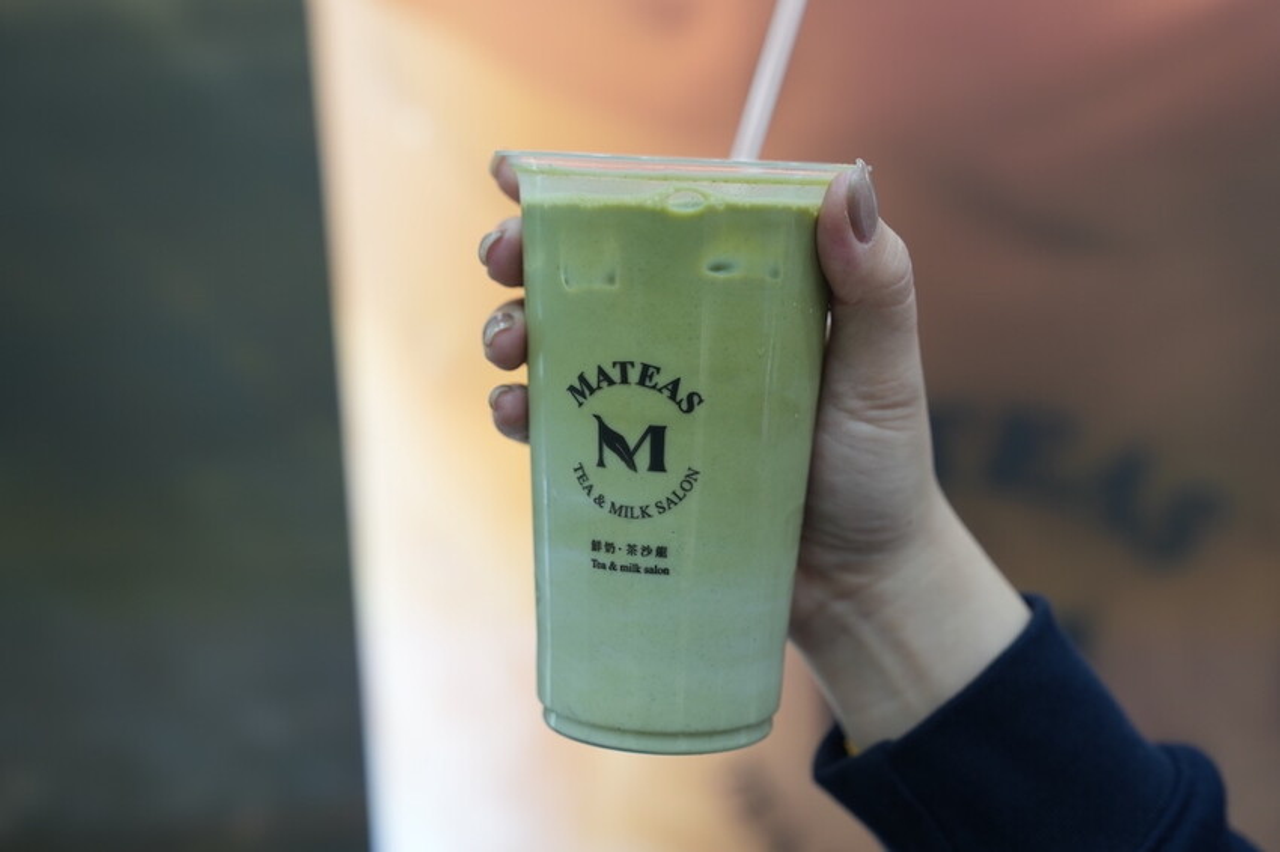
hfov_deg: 32.9
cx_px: 640
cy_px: 426
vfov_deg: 22.2
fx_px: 2168
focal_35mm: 61
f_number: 4
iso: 320
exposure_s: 1/60
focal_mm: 61
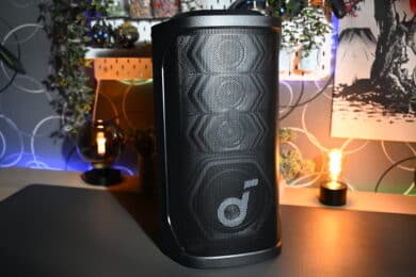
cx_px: 208
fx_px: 497
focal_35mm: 43
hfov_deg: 45.4
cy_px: 138
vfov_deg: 31.2
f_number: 3.5
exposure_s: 1/50
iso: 400
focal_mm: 43
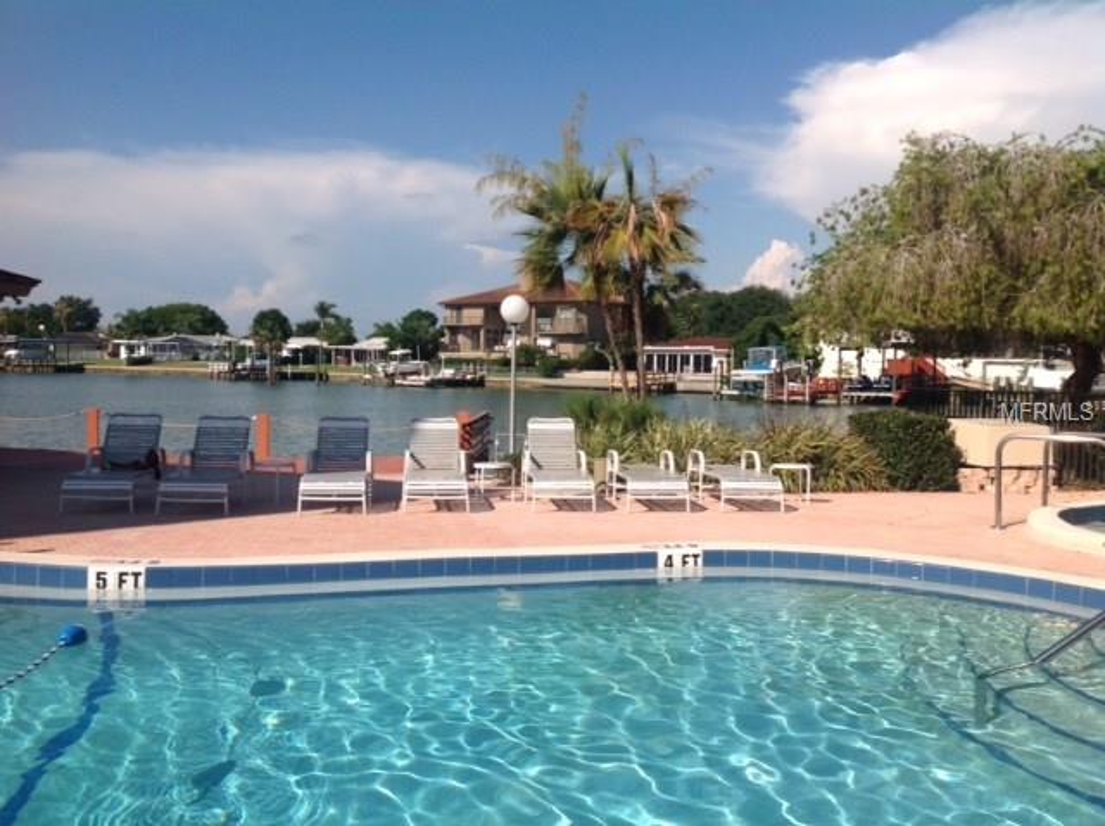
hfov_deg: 52.7
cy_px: 413
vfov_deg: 40.6
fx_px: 1116
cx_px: 552
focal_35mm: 35
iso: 50
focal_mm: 4.28
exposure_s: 1/3367
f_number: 2.4
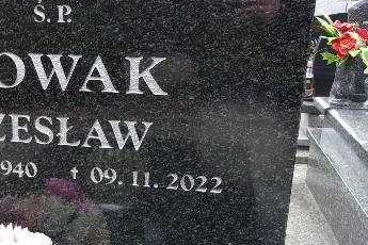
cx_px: 68
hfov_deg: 35.6
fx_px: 552
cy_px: 178
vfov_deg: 24.8
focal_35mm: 54
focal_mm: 5.1
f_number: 3.9
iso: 80
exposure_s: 1/170
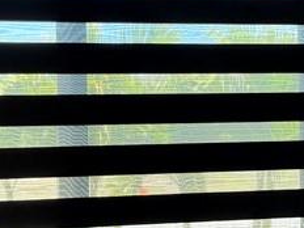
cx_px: 104
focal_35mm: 106
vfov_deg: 14.0
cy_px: 134
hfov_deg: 18.5
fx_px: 931
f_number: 1.78
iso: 160
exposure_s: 1/226
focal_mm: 6.76
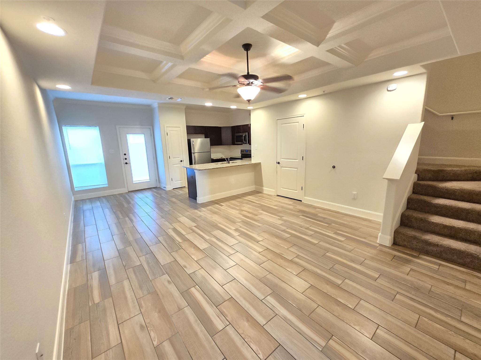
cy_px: 180
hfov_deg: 106.2
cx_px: 240
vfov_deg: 89.9
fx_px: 181
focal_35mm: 13
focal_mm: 2.2
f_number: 2.2
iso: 1000
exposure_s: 1/60
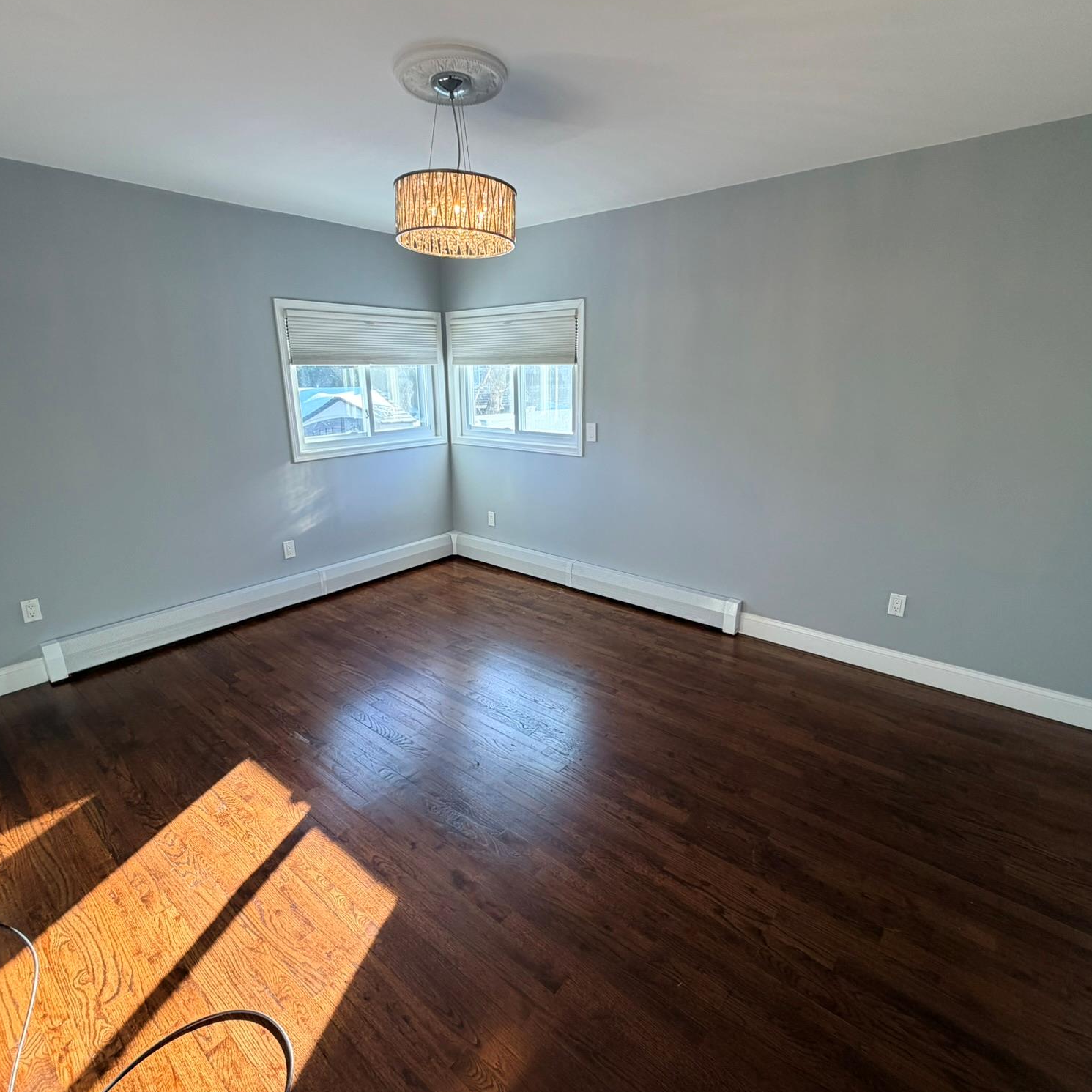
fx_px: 607
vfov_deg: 84.0
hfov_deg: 84.0
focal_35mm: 17
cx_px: 546
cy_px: 541
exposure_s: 1/120
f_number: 2.2
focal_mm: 2.22
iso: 160
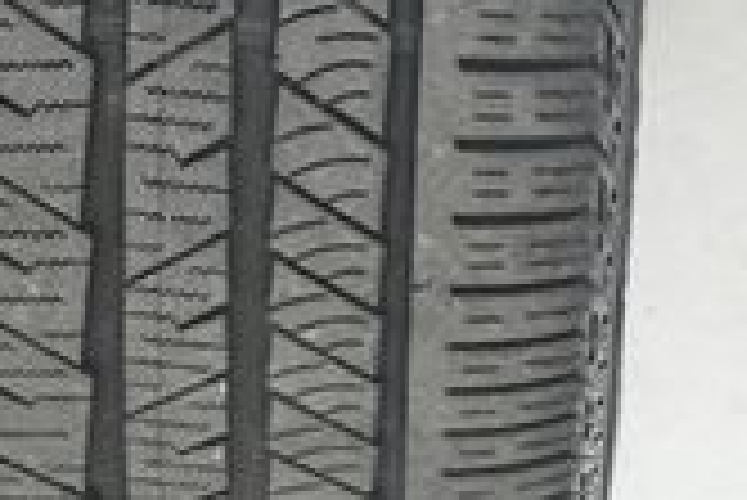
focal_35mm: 277
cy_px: -176
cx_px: 207
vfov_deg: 4.9
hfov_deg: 7.4
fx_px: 5753
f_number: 4.5
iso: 100
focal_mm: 48
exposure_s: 1/160
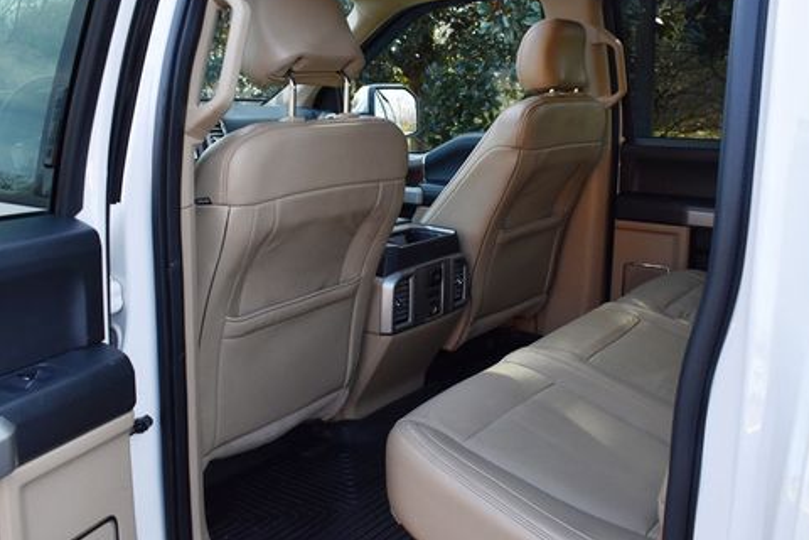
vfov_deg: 36.9
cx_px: 403
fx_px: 809
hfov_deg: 53.1
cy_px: 254
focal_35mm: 36
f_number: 5
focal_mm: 18
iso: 400
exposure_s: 1/250
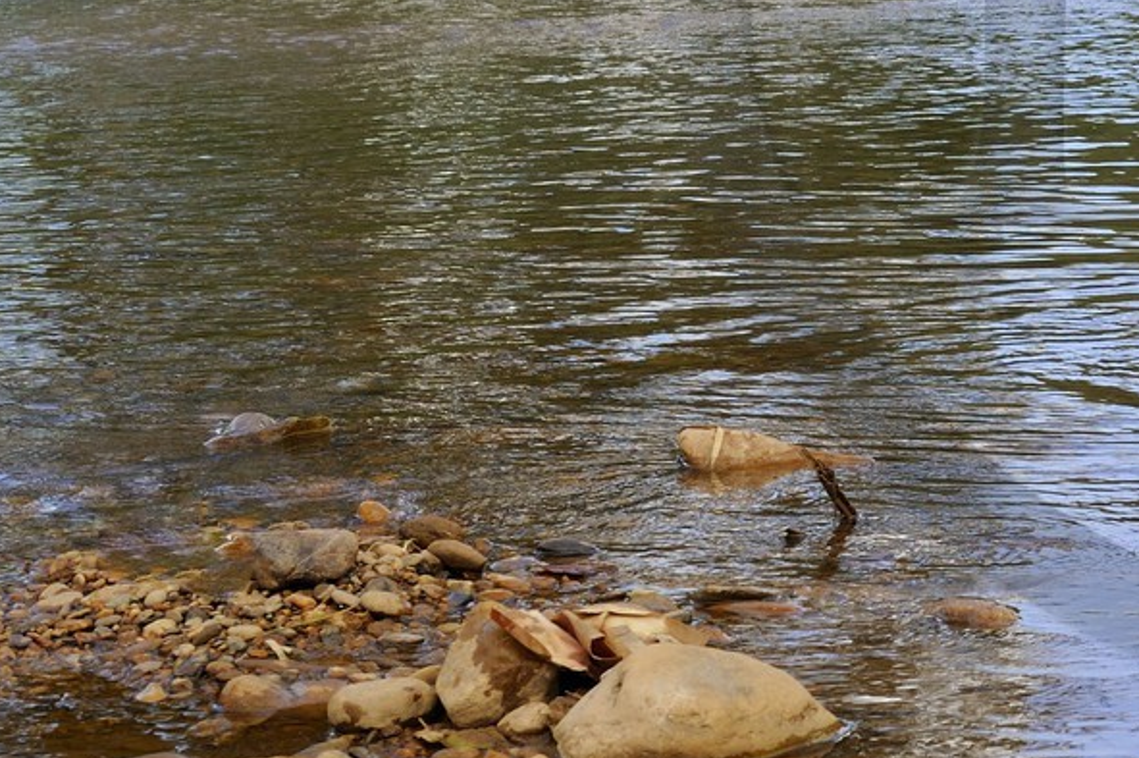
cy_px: -87
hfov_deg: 15.1
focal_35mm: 130
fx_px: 4110
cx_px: 1440
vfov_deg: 10.4
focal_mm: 48
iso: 400
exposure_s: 1/160
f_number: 9
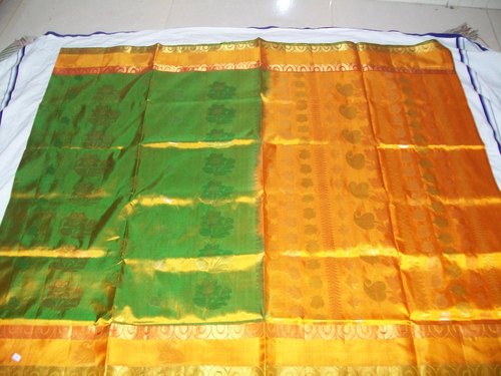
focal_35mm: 36
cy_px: 188
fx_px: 521
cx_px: 250
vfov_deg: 39.7
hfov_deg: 51.4
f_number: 2.7
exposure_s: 1/60
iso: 160
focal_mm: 6
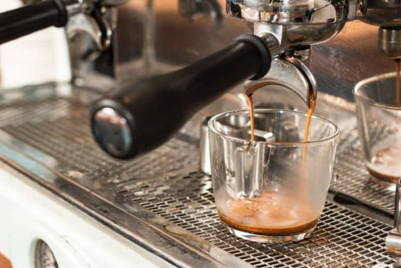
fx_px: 791
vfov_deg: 19.2
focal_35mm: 71
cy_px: 121
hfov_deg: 28.3
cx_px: 145
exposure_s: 1/200
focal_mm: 50
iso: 250
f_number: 4.5
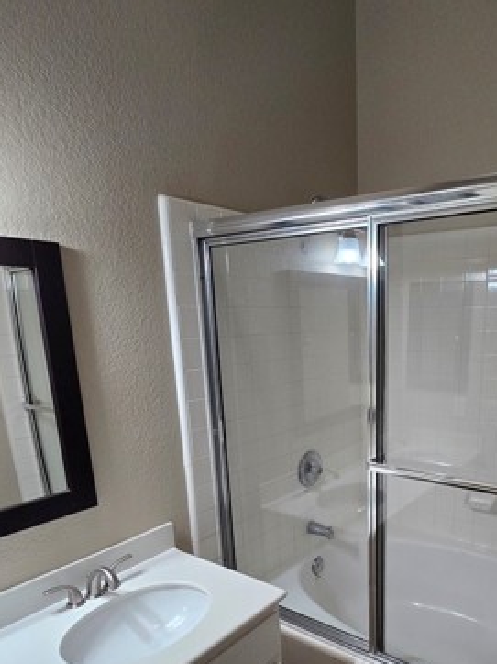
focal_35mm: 23
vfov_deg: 71.9
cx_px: 345
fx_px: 441
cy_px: 438
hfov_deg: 57.1
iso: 250
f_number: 2.2
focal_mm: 2.2
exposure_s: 1/60
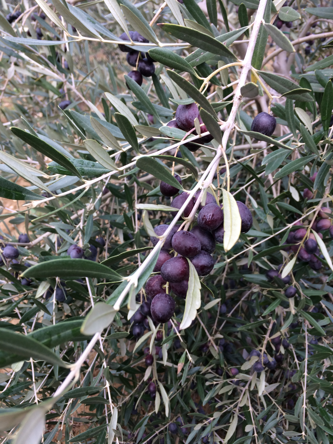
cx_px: 166
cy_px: 222
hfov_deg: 48.2
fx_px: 372
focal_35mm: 29
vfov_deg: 61.7
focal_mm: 4.15
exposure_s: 1/129
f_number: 2.2
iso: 32
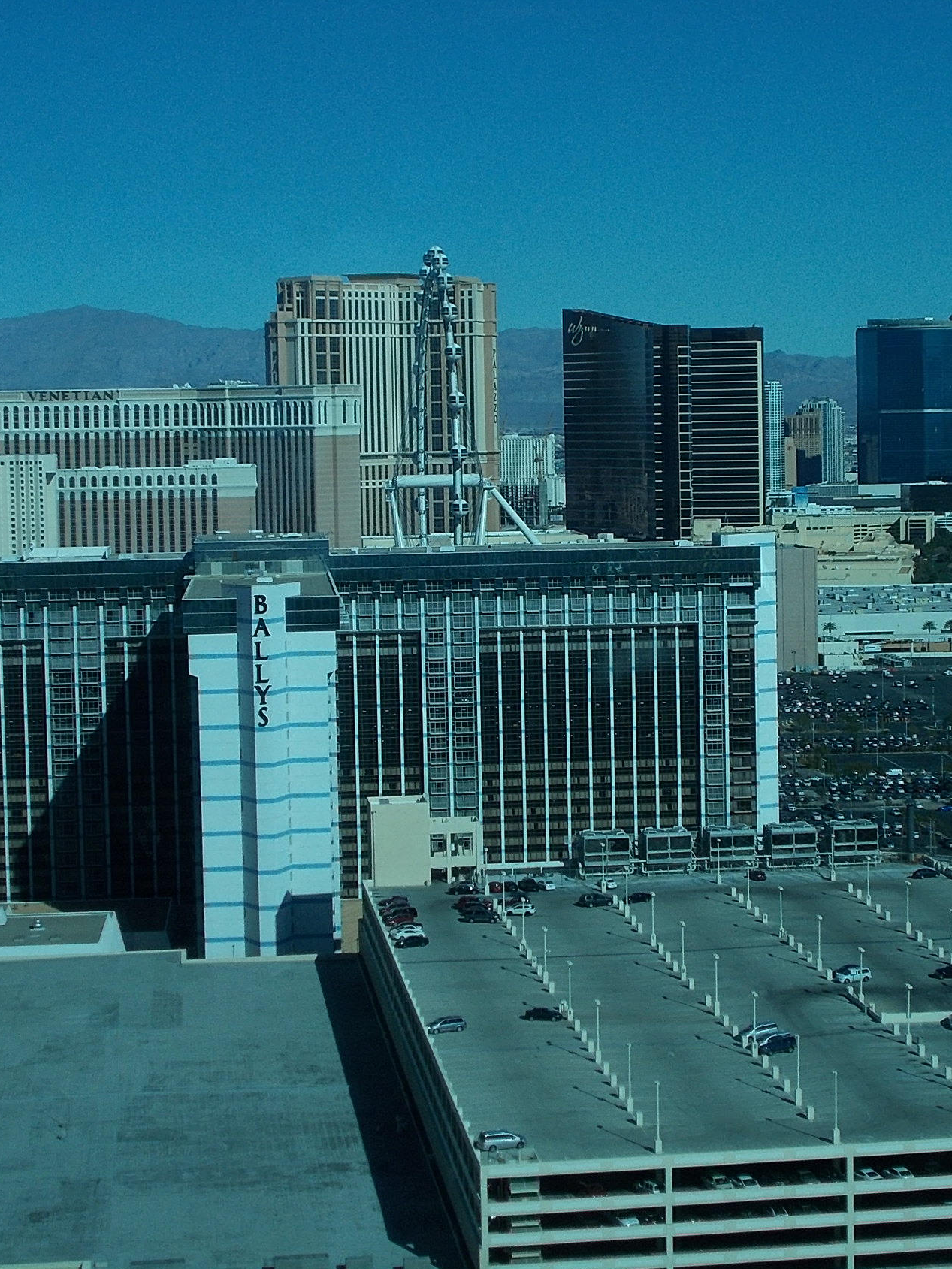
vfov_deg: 25.0
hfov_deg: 18.9
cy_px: 633
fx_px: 2860
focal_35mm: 78
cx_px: 616
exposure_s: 1/500
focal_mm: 10.3
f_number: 4.9
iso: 80
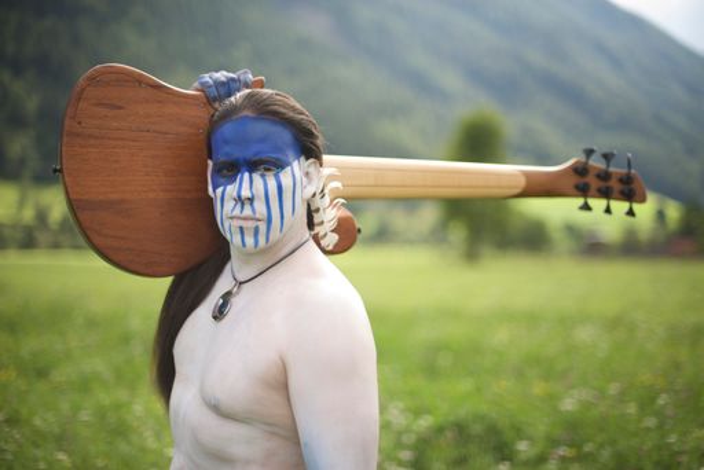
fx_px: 978
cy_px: 235
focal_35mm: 50
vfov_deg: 27.0
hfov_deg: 39.6
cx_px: 352
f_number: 1.4
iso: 50
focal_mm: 50
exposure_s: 1/1000
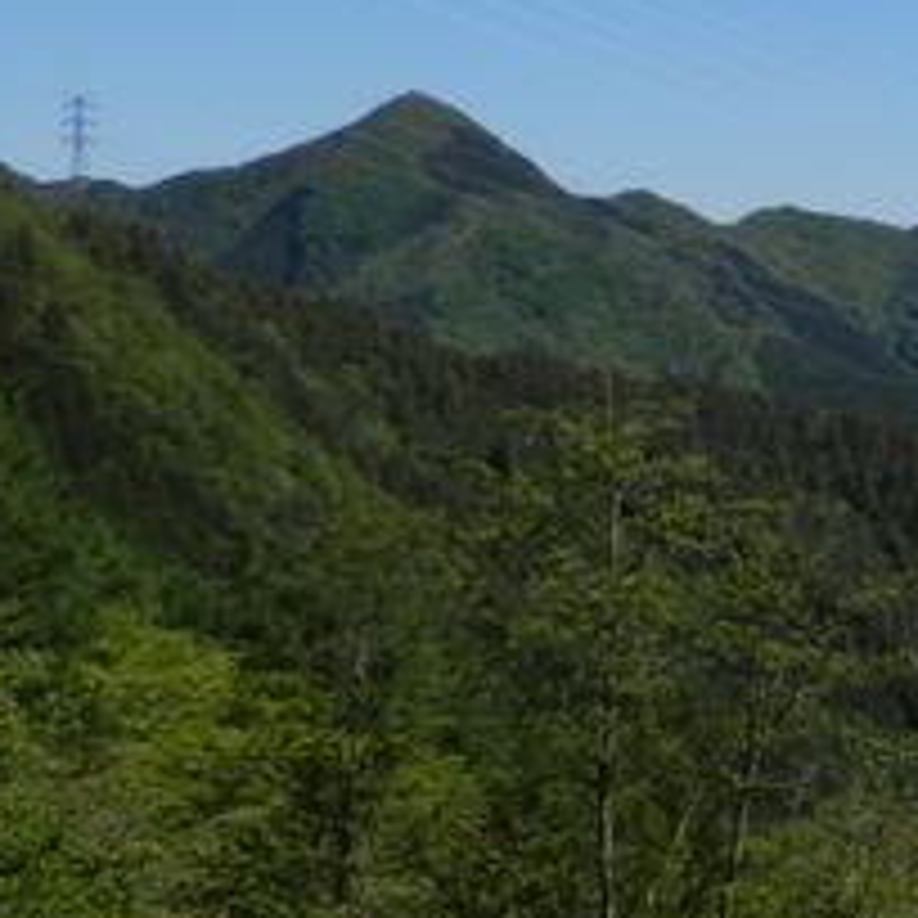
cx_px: 1674
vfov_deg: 16.7
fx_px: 3120
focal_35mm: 104
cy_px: 608
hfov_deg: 14.6
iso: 80
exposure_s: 1/200
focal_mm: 5.5
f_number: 9.4
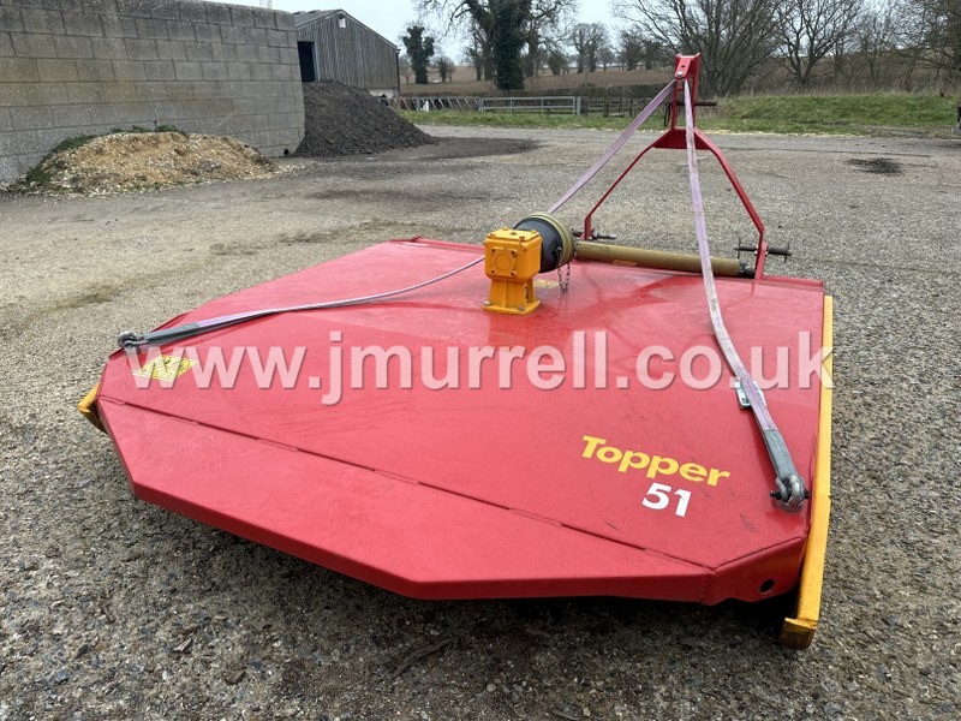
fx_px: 666
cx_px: 480
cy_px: 360
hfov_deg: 71.6
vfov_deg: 56.8
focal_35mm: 24
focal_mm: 6.86
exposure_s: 1/121
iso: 80
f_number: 1.78
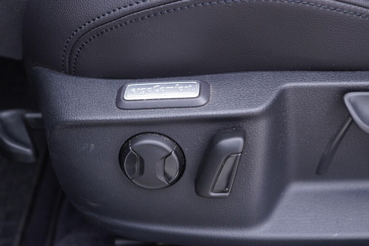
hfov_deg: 43.6
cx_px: 191
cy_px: 122
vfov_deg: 29.9
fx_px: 461
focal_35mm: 45
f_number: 2.8
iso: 250
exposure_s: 1/40
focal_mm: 24
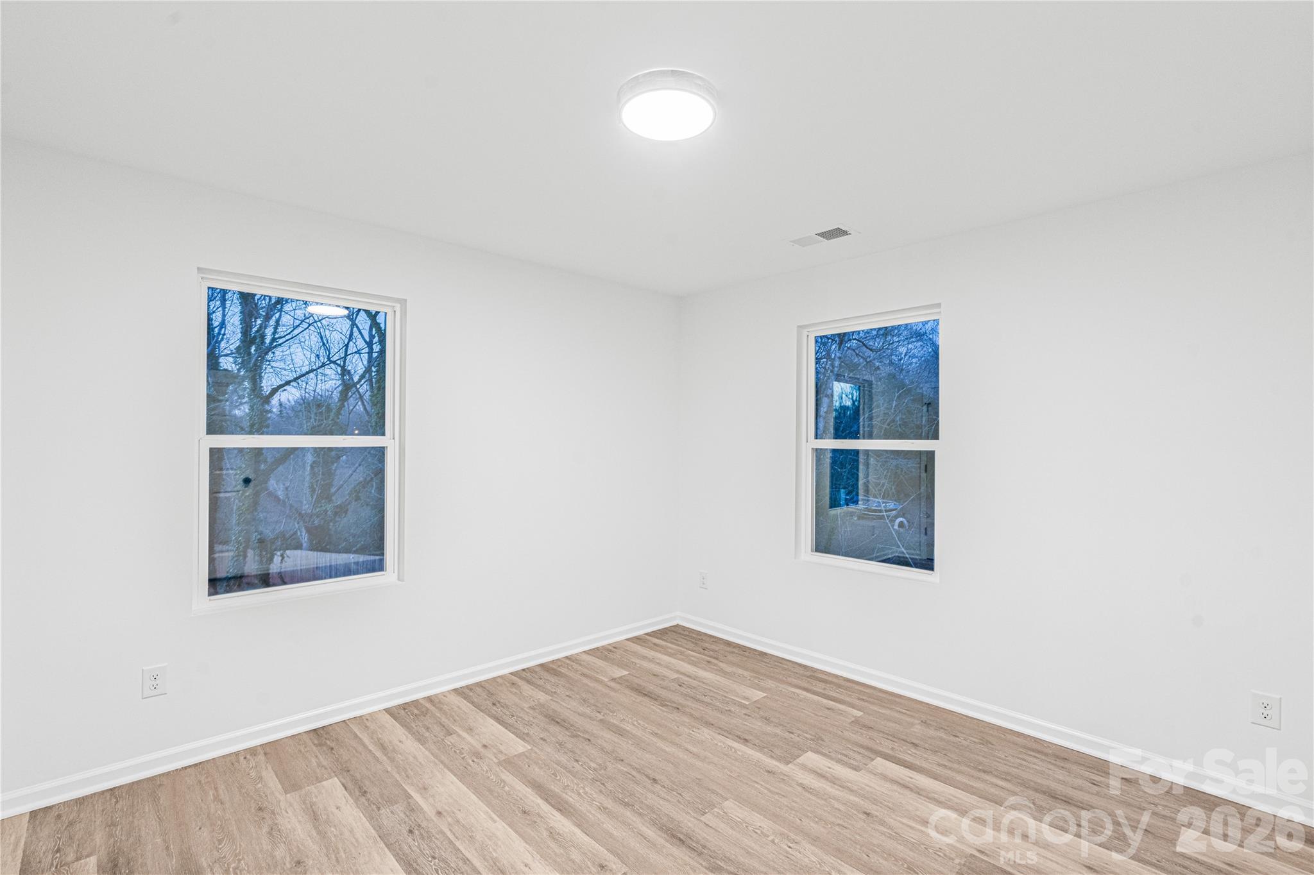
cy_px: 438
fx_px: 584
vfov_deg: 73.7
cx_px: 657
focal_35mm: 16
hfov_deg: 96.8
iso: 800
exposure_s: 1/6
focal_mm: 16
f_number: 8
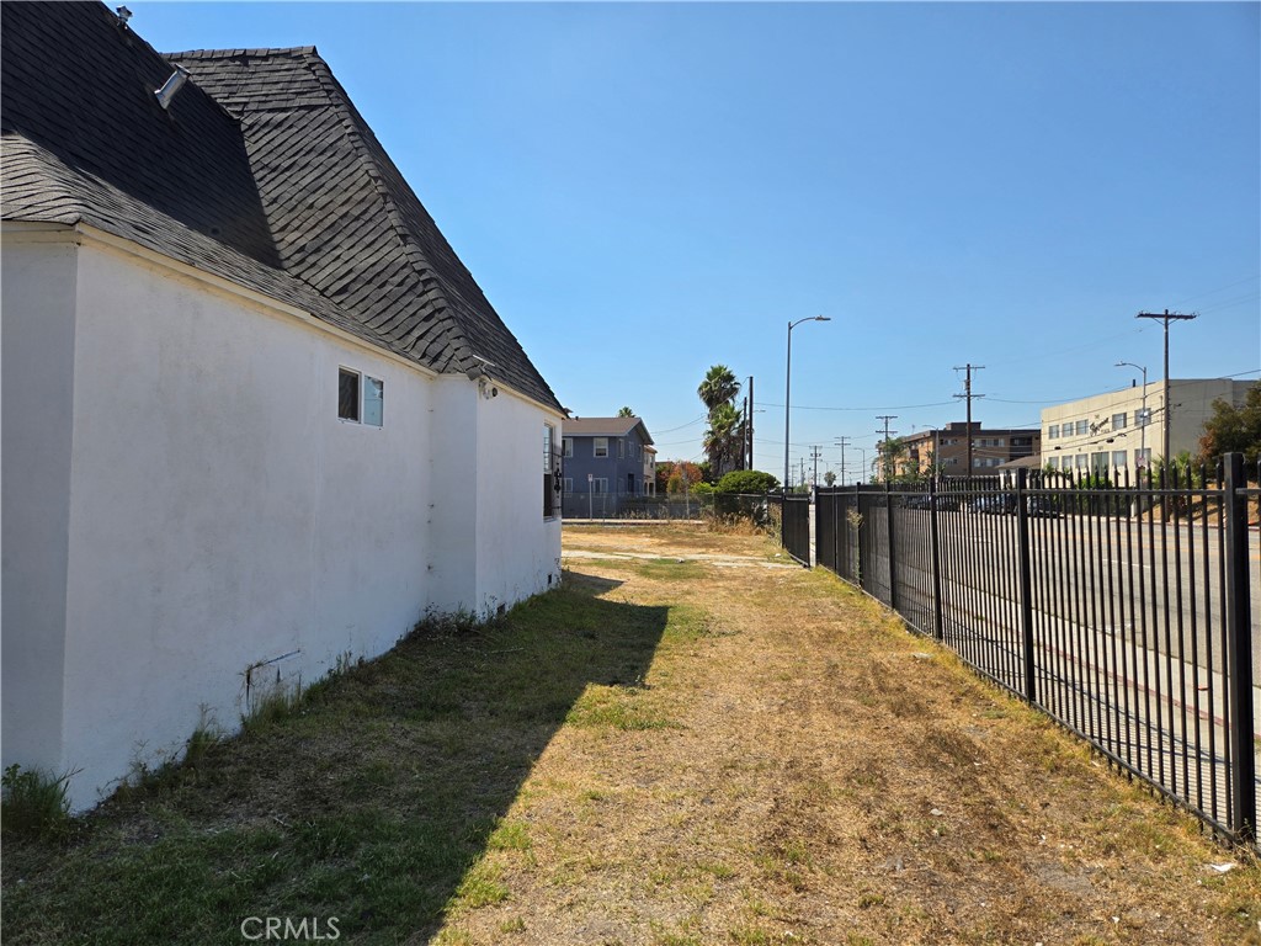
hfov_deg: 73.9
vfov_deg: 58.9
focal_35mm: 23
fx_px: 838
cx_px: 630
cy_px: 473
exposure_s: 1/2151
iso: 25
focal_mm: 5.4
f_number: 1.8
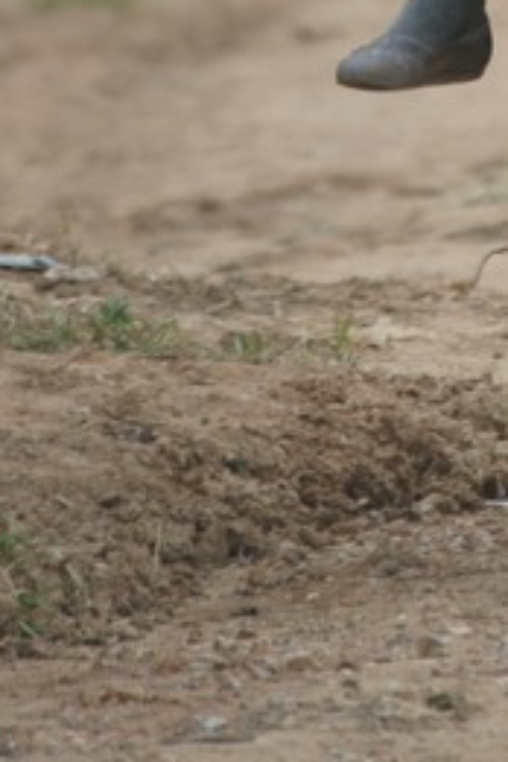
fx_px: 31091
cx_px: 712
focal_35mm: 1469
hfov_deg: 0.9
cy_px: -336
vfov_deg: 1.4
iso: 400
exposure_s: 1/125
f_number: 6.3
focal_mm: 500
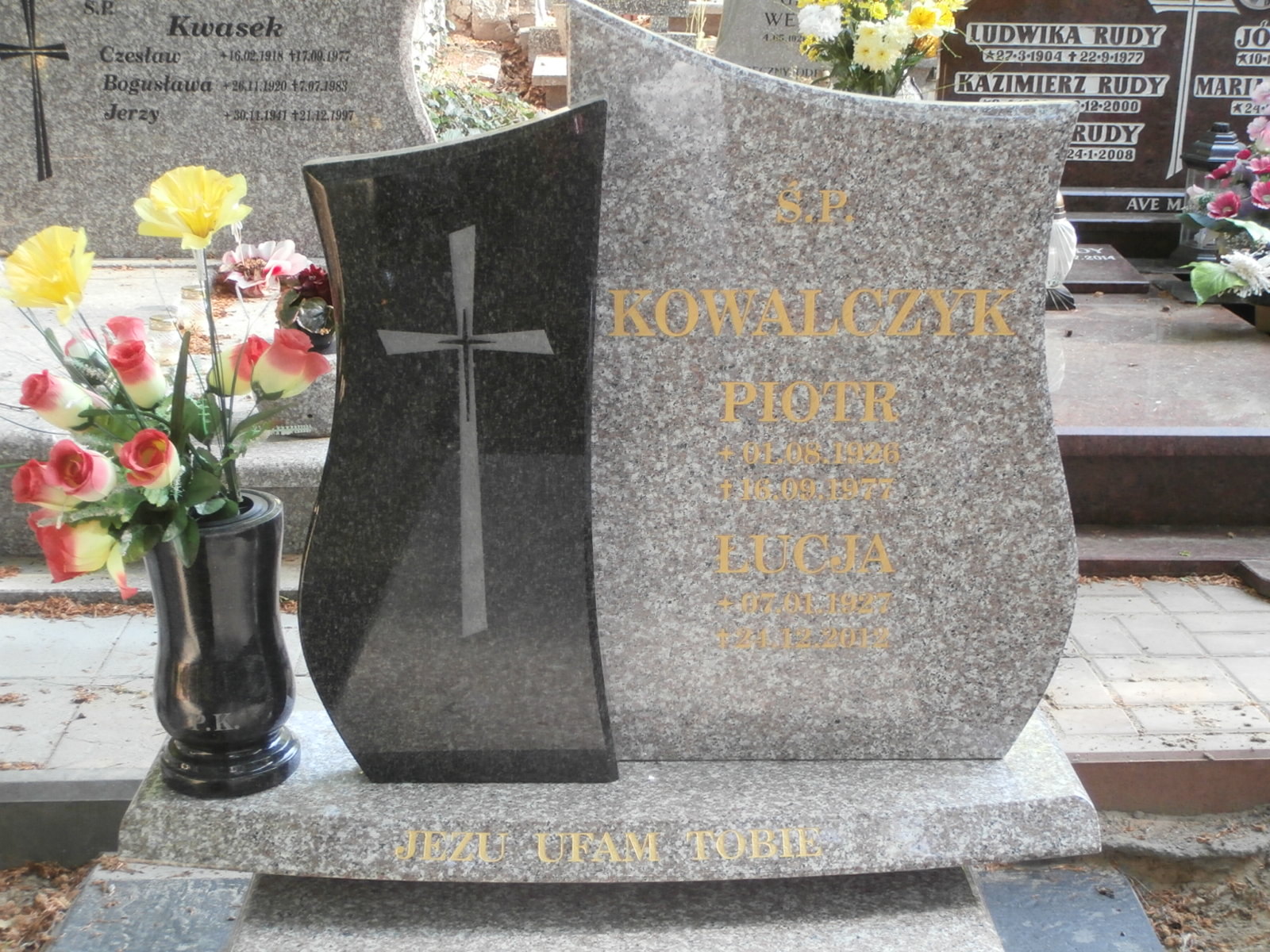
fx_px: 1724
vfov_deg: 30.9
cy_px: 476
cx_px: 635
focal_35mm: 47
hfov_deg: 40.4
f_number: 4.2
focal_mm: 8.29
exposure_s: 1/40
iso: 200
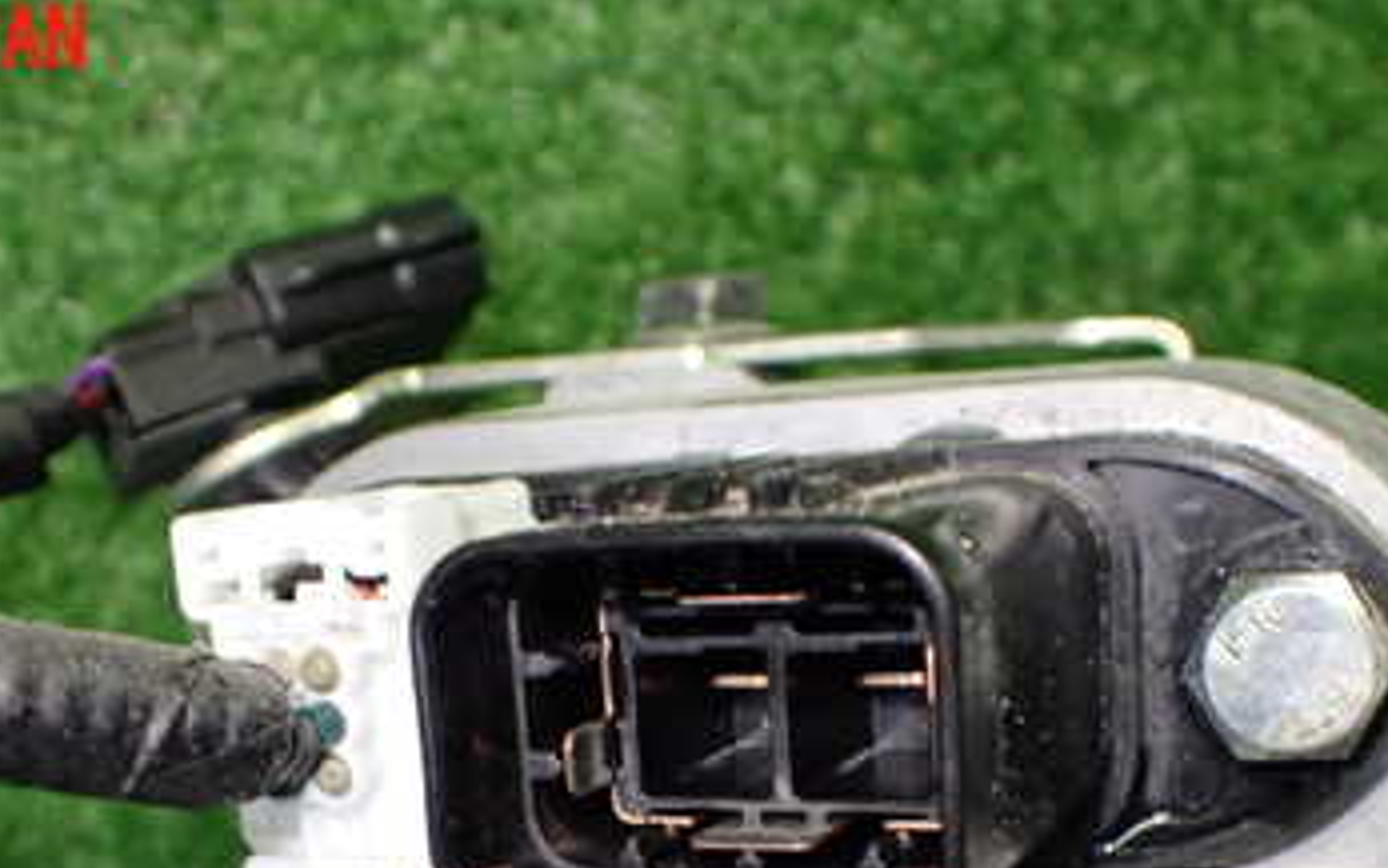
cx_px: 560
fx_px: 2081
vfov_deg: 22.5
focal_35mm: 55
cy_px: 892
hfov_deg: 36.8
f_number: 2.3
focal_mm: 5.4
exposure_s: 1/125
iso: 500
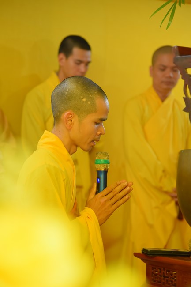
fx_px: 955
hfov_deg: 11.4
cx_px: 96
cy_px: 144
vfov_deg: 17.1
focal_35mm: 120
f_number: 4.5
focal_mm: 120
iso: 1000
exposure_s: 1/80
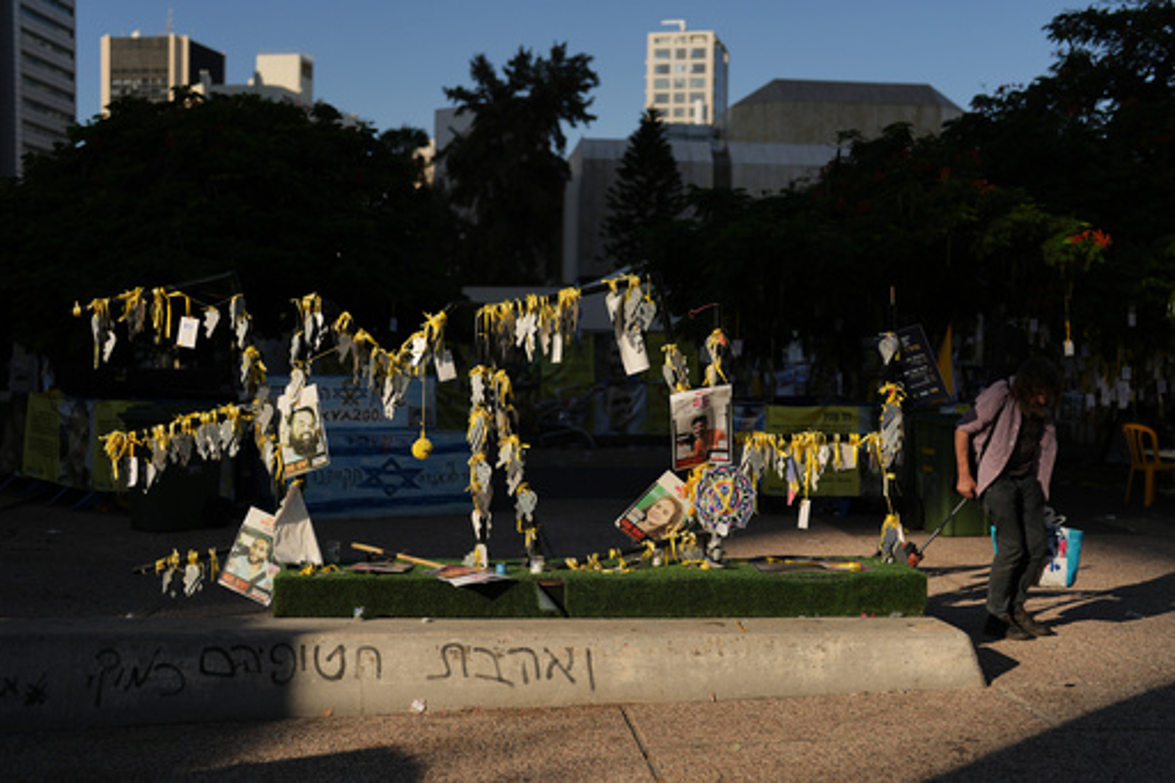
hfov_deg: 39.6
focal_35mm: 50
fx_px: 1631
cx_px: 588
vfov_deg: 27.0
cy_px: 392
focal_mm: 50
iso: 125
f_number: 2
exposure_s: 1/16000
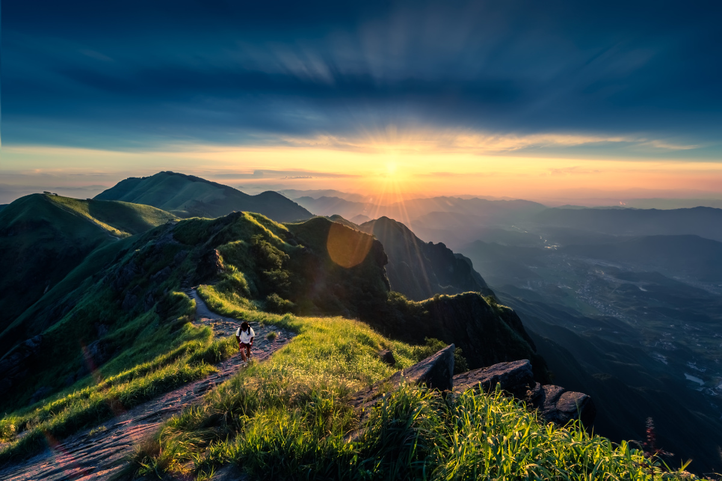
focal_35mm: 14
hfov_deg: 104.3
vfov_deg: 81.2
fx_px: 281
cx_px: 361
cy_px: 240
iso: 100
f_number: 11
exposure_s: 1/1000
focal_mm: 14
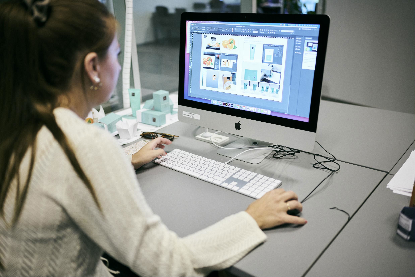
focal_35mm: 35
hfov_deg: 54.4
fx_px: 403
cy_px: 138
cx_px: 208
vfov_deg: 37.9
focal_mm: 35
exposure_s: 1/160
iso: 500
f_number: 1.8
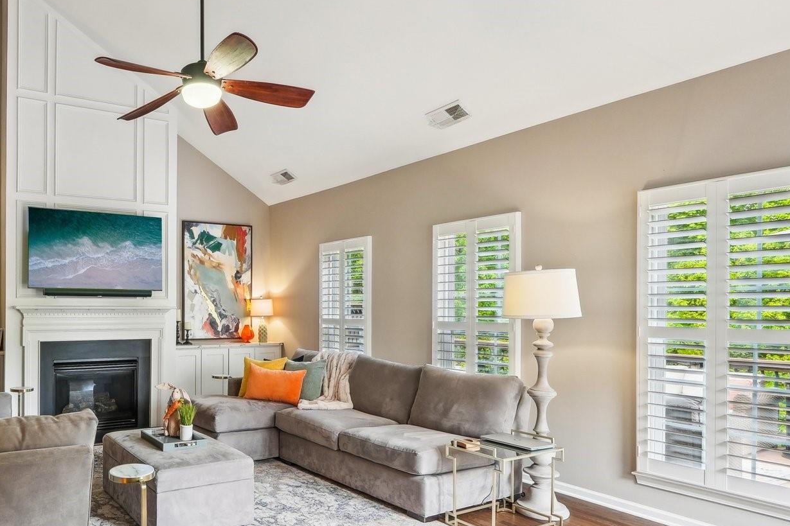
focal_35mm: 25
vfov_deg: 51.0
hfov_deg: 67.6
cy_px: 306
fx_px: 548
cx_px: 211
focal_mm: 10
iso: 400
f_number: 8
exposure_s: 1/8
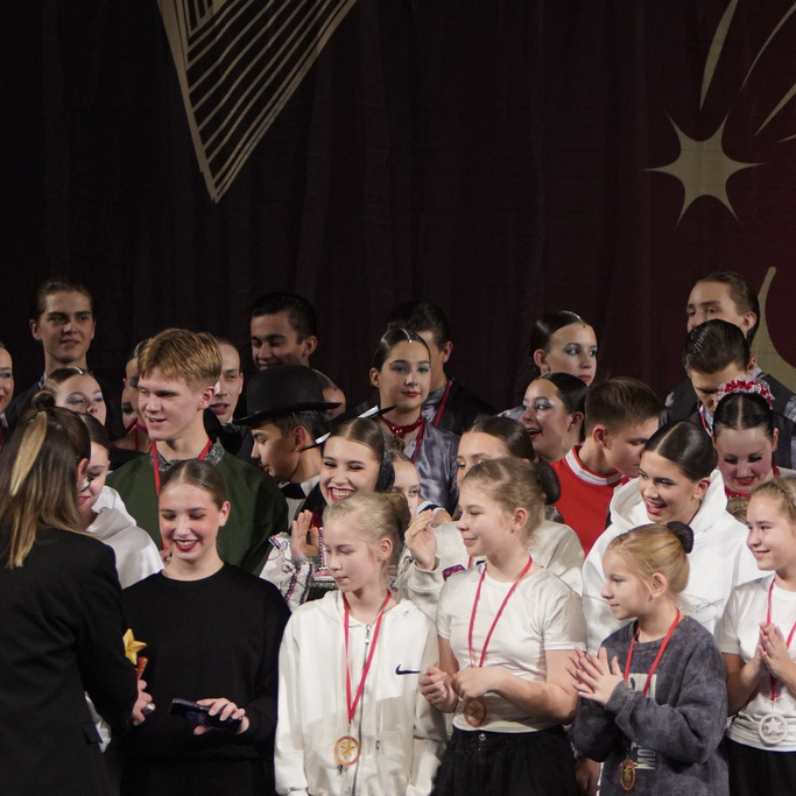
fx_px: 9938
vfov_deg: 4.6
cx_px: 675
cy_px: 346
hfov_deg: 4.6
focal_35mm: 382
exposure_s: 1/500
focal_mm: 120
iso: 2000
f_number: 2.8
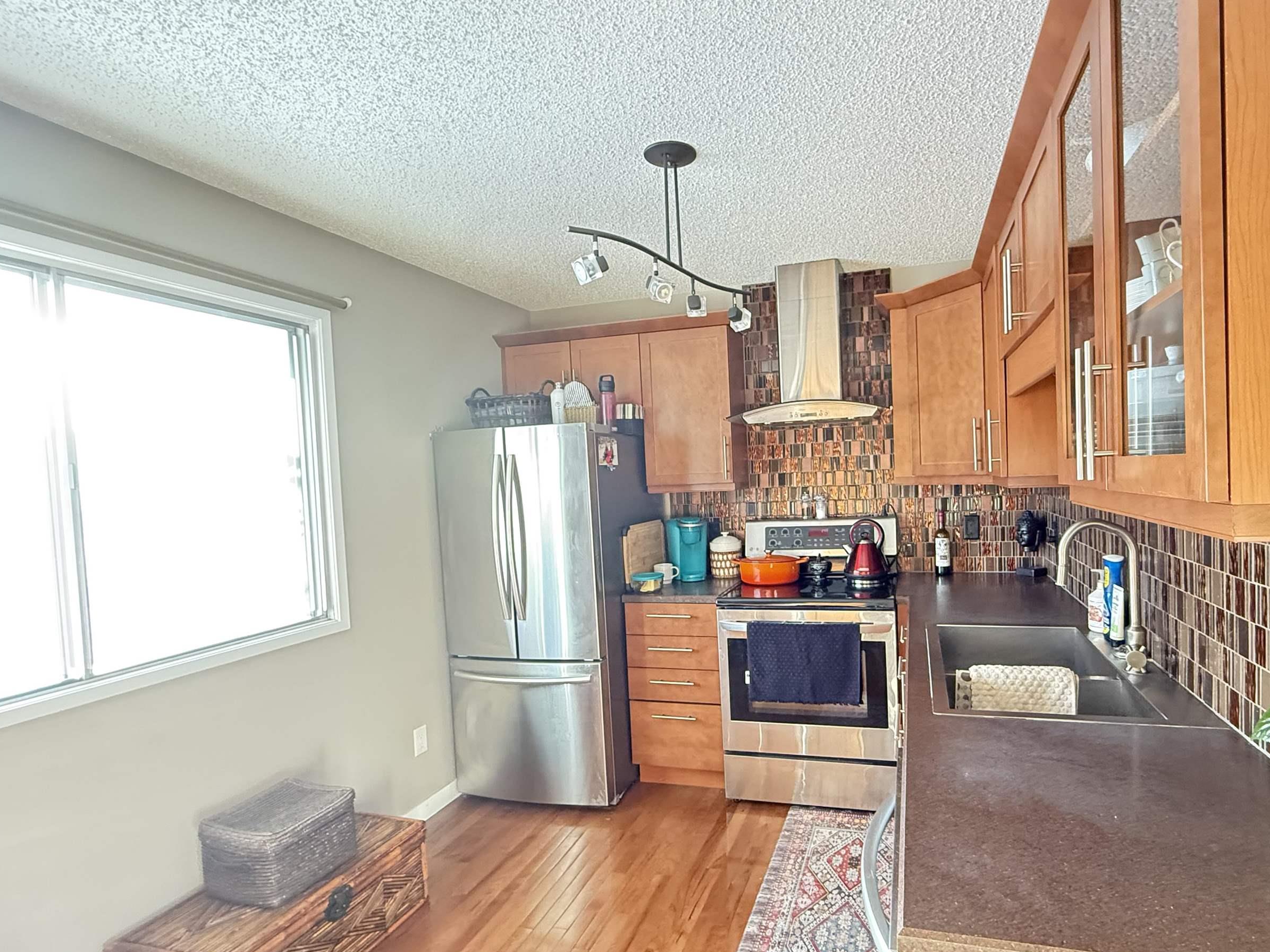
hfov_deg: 86.8
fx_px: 660
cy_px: 500
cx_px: 752
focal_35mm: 18
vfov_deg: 71.6
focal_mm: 2.22
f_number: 2.2
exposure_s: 1/60
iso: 640
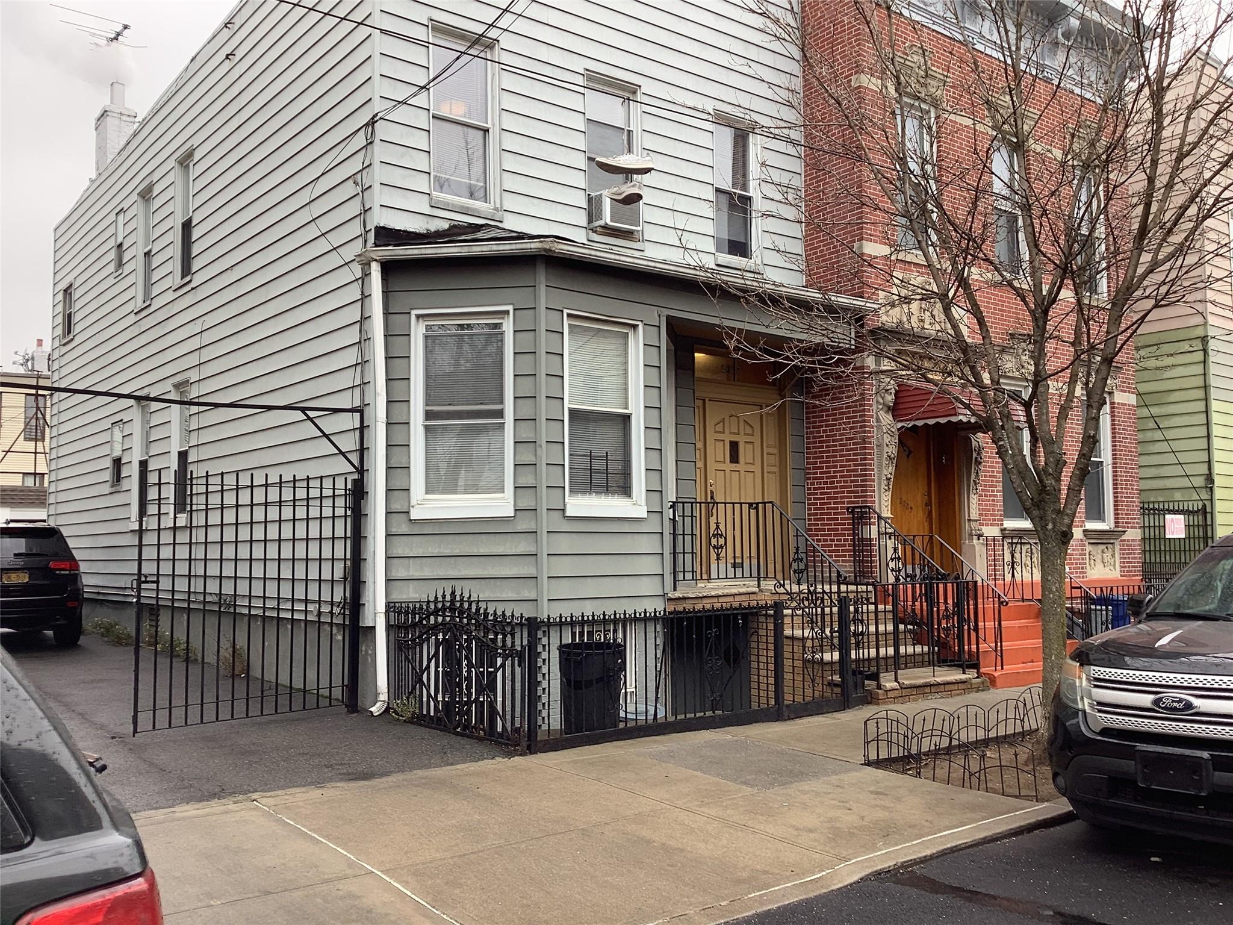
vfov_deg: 45.4
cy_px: 462
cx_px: 616
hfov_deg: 58.4
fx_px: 1104
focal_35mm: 31
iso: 40
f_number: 2.4
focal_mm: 3.3
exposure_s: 1/120
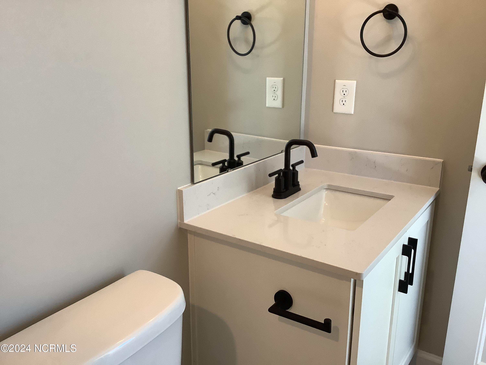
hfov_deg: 58.4
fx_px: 435
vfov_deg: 45.4
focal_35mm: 31
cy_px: 182
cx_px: 243
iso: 125
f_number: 2.4
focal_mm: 3.3
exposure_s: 1/60
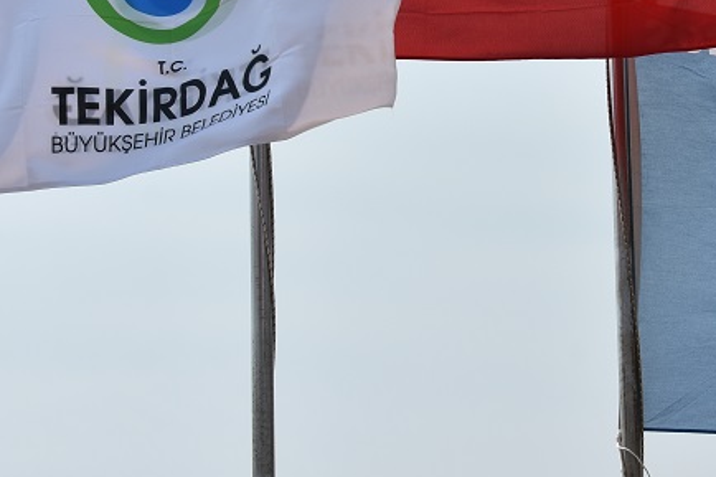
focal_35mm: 120
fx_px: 2386
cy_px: 73
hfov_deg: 16.9
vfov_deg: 11.4
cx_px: 591
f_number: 8
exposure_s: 1/500
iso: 100
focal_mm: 34
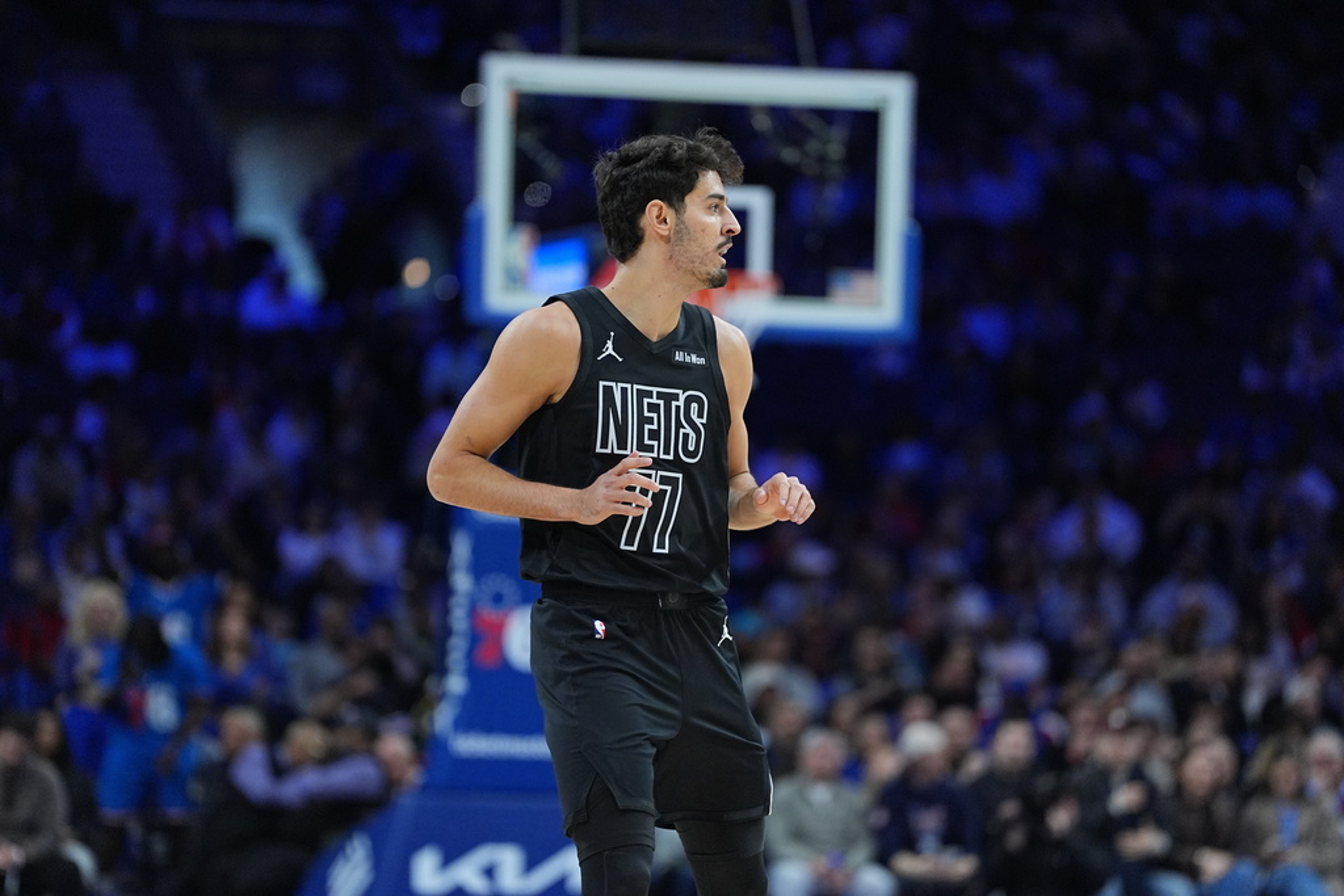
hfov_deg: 10.3
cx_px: 672
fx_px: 7467
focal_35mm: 200
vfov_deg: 6.9
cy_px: 448
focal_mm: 200
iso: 2500
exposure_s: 1/2000
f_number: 2.8
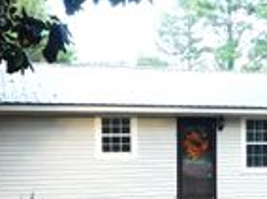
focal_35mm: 70
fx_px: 539
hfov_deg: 27.8
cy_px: 183
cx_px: 151
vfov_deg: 20.5
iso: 125
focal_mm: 4
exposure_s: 1/50
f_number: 3
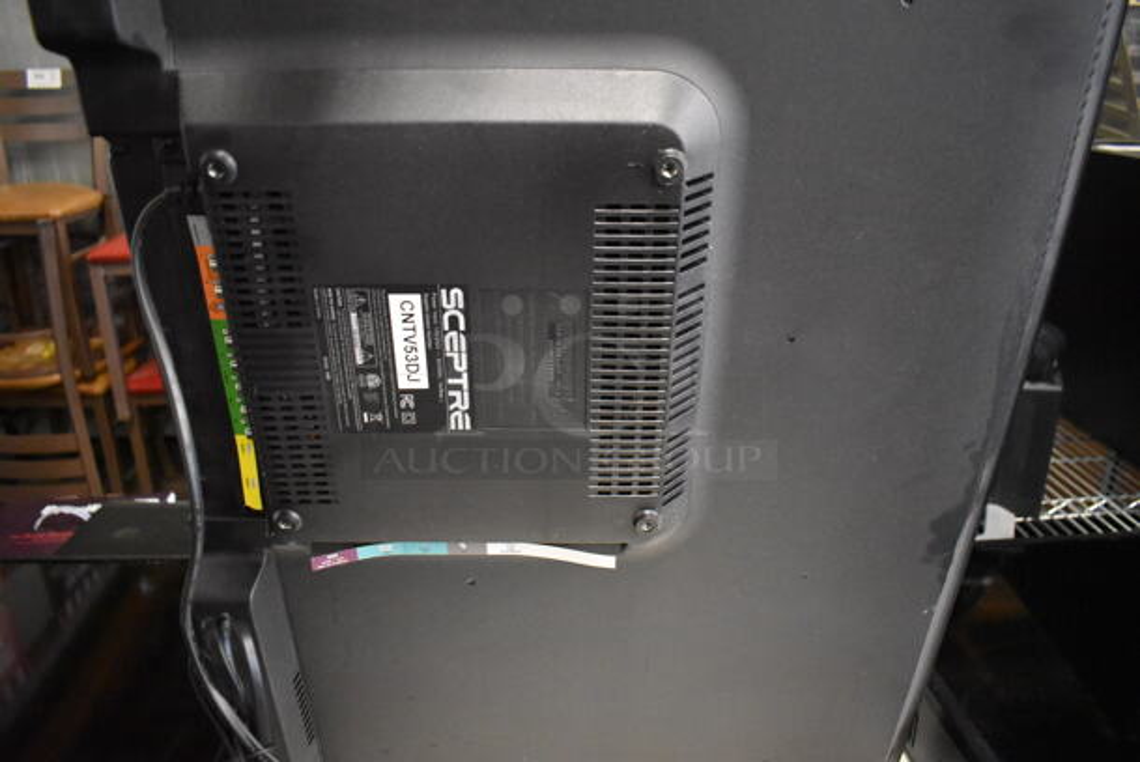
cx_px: 570
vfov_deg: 48.0
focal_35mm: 27
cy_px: 381
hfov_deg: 67.3
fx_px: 856
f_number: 3.5
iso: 7200
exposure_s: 1/125
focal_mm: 18
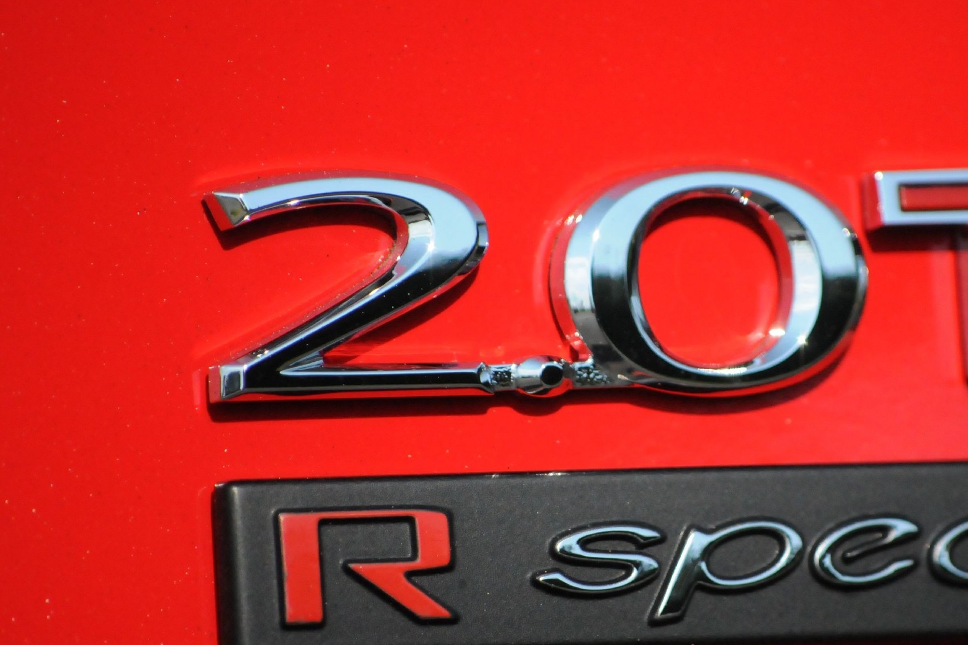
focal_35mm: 431
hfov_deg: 4.8
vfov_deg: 3.2
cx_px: 669
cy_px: 351
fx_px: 11589
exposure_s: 1/8000
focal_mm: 200
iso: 2000
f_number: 5.6
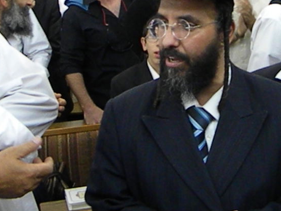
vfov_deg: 19.8
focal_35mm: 71
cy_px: -23
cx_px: 213
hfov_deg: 27.0
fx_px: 576
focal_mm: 5
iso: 720
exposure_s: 1/72.1
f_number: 3.5
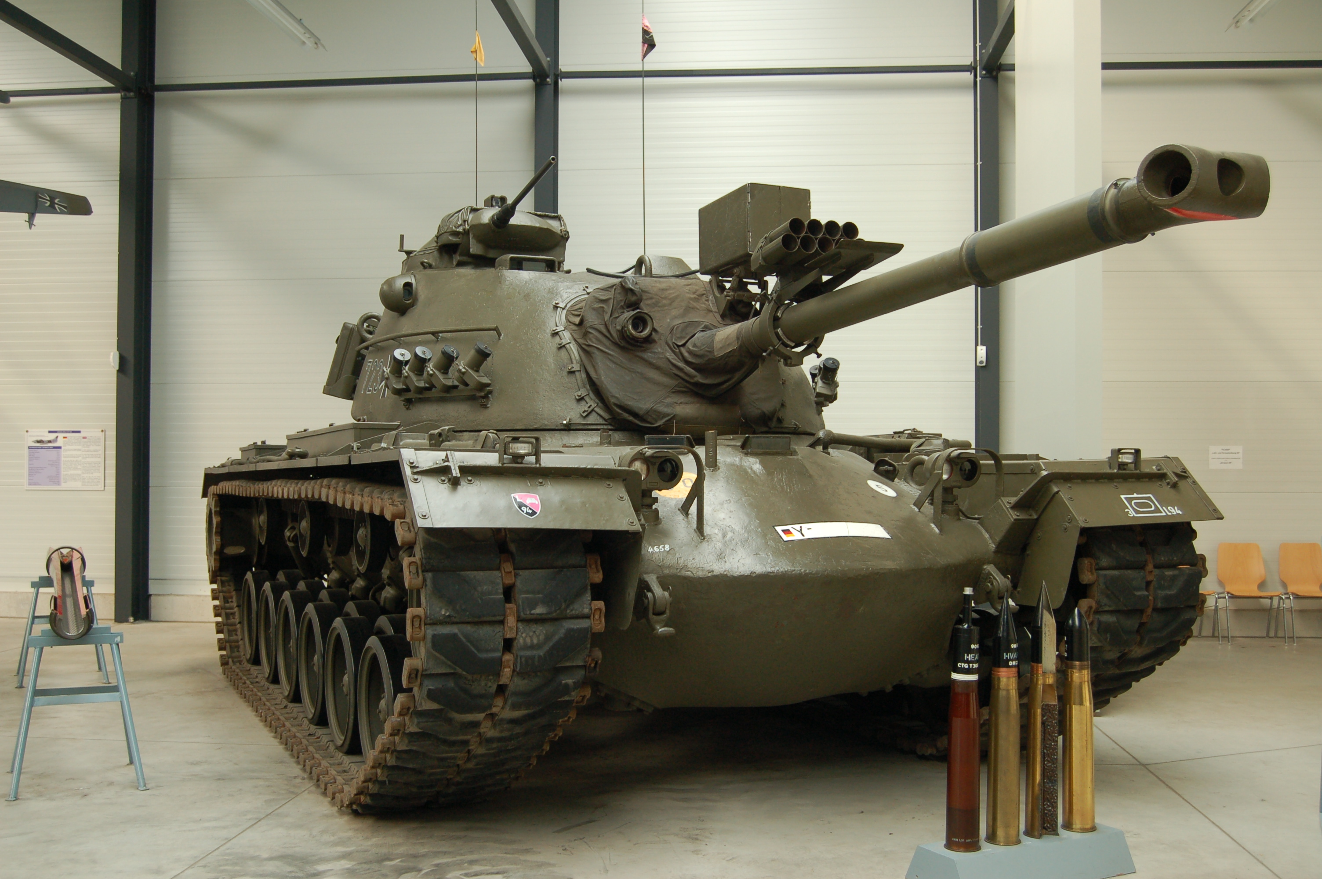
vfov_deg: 36.8
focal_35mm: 36
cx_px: 661
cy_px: 440
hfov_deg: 53.2
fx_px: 1321
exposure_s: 1/100
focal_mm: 24
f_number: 5
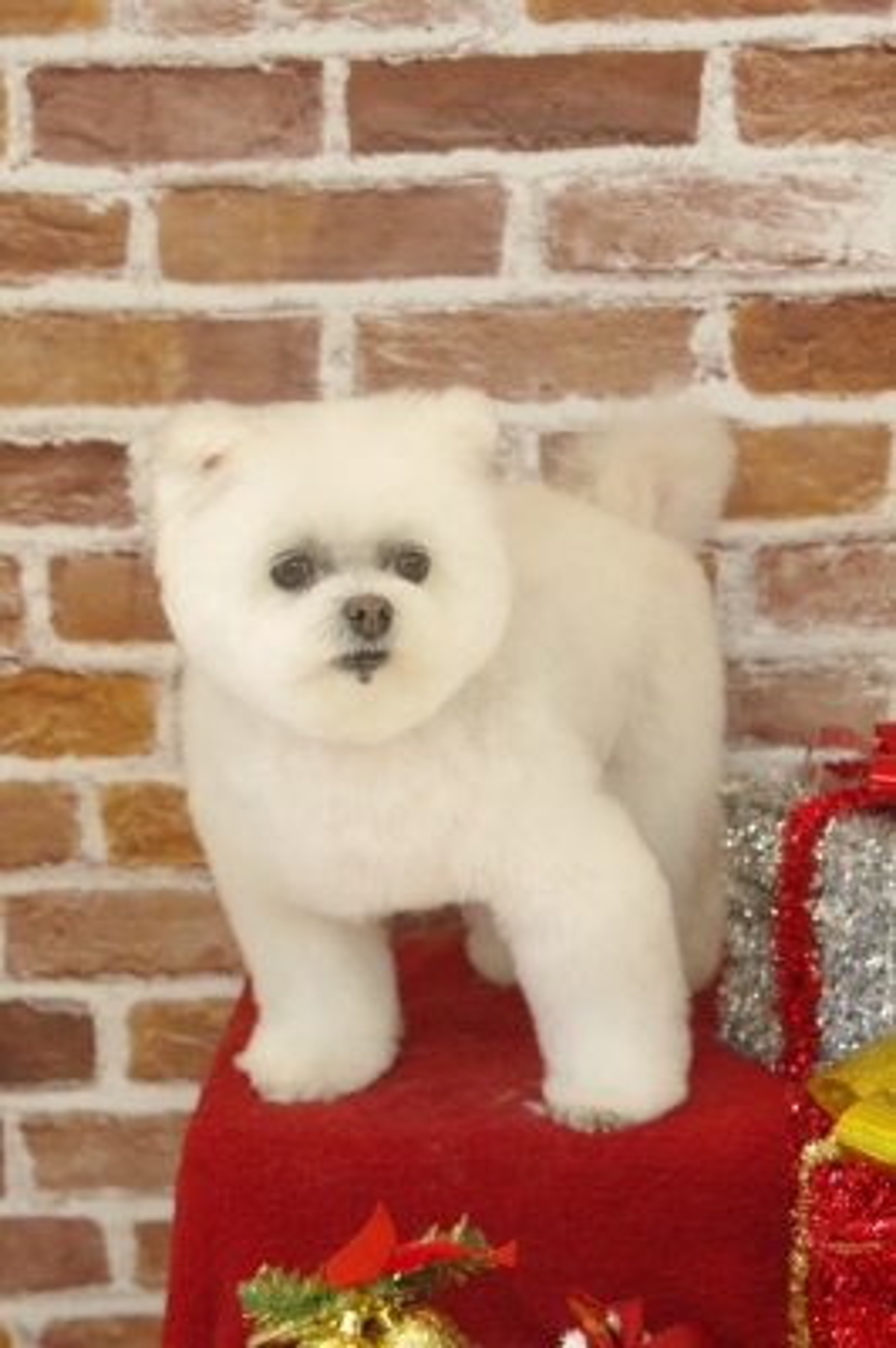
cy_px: 674
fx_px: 2805
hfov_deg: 18.2
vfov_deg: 27.0
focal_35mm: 75
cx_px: 448
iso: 5000
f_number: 5
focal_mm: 50
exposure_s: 1/250
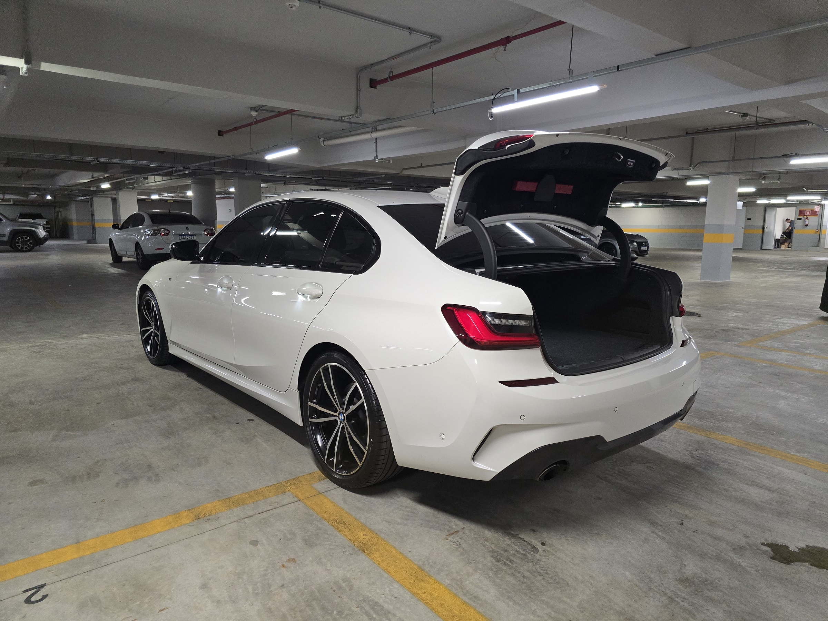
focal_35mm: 23
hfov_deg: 73.9
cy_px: 310
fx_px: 550
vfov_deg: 58.9
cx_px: 414
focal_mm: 6.3
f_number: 1.7
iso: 800
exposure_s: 1/120
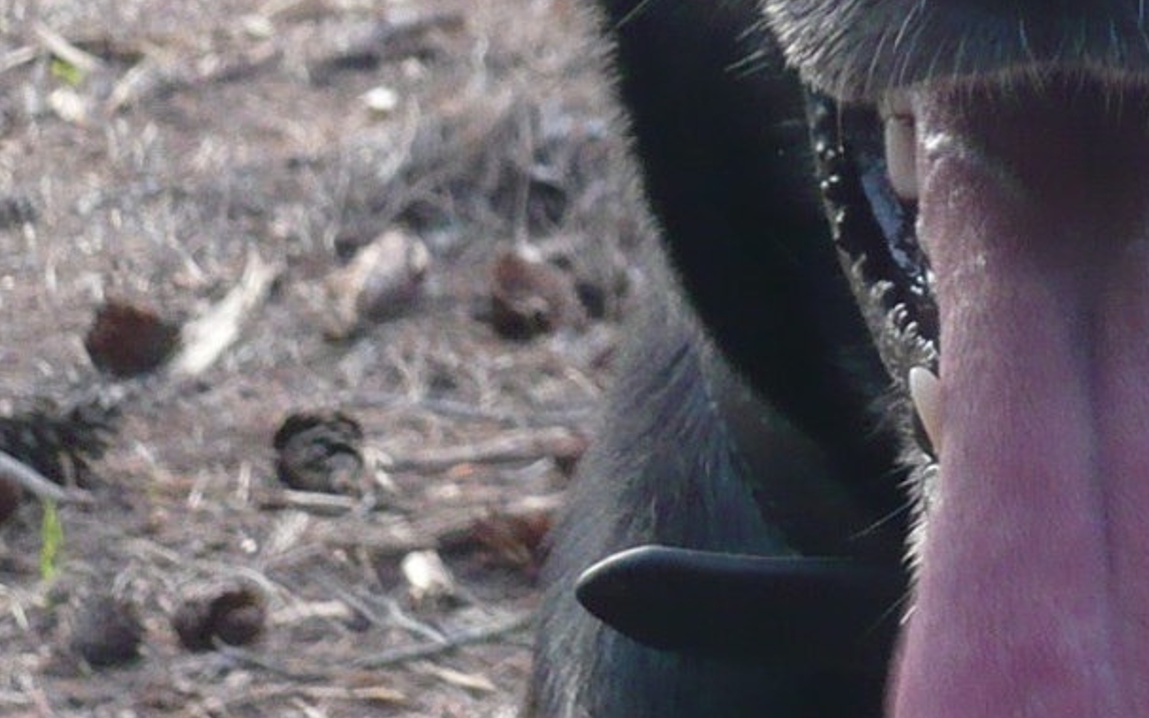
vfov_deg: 7.7
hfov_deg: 12.4
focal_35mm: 168
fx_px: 5262
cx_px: 1051
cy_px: -235
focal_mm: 7.4
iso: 200
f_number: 3.5
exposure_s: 1/15
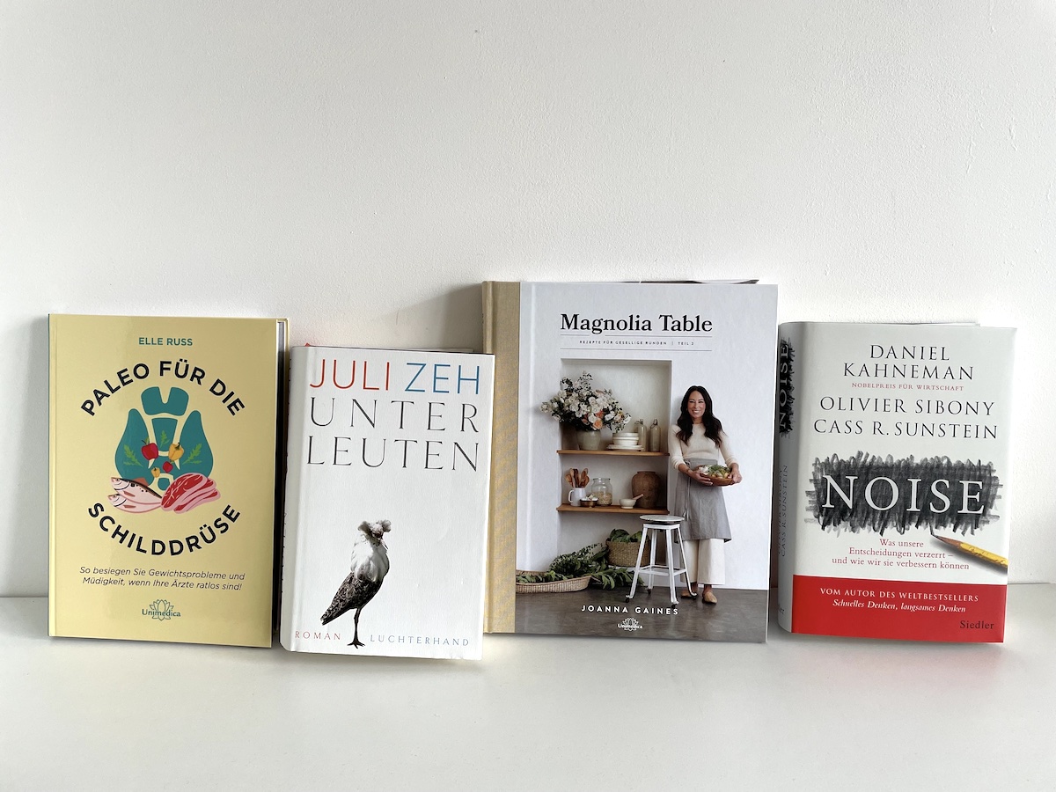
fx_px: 793
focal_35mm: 26
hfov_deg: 67.3
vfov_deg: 53.1
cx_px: 528
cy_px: 396
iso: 100
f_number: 1.6
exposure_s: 1/121
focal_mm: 4.2
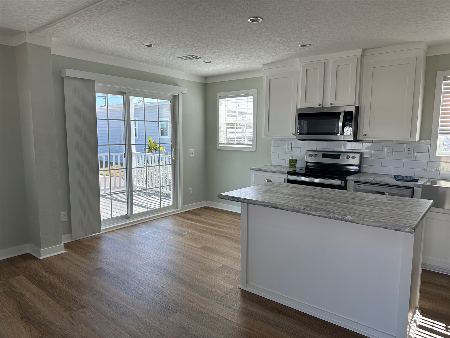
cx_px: 225
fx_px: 312
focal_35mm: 24
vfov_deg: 56.8
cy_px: 169
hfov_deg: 71.6
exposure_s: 1/467
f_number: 1.78
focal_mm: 6.86
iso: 80
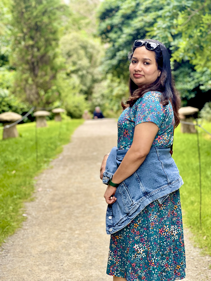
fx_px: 520
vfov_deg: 30.3
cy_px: 140
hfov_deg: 22.9
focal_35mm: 64
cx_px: 106
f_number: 2.2
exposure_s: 1/121
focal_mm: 7.5
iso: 80
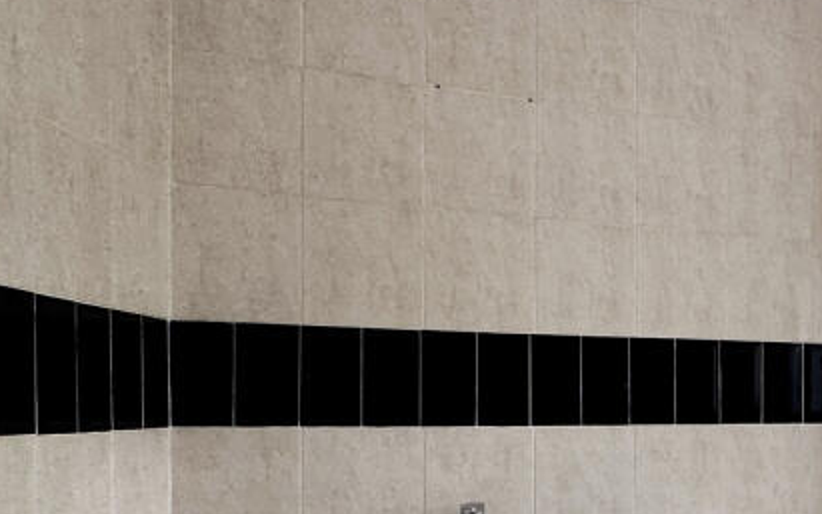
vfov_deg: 33.4
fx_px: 829
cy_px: 418
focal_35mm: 37
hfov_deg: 39.4
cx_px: 968
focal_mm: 2.22
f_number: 2.2
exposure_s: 1/99
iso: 64
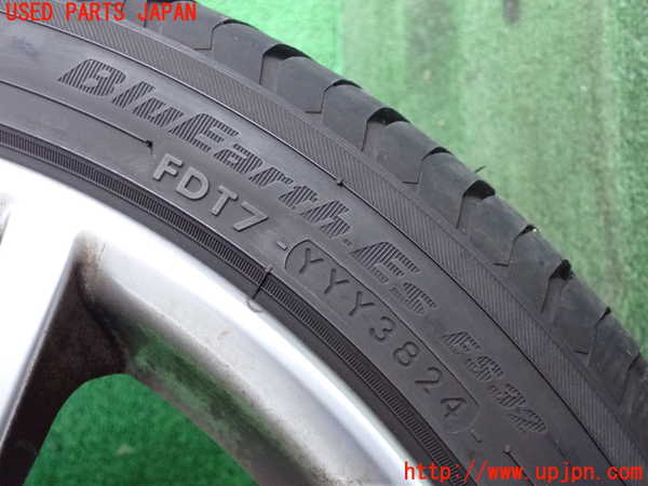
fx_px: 768
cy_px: 243
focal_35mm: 41
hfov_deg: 45.8
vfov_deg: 35.1
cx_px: 324
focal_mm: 7.31
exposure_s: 1/125
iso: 1250
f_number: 2.8
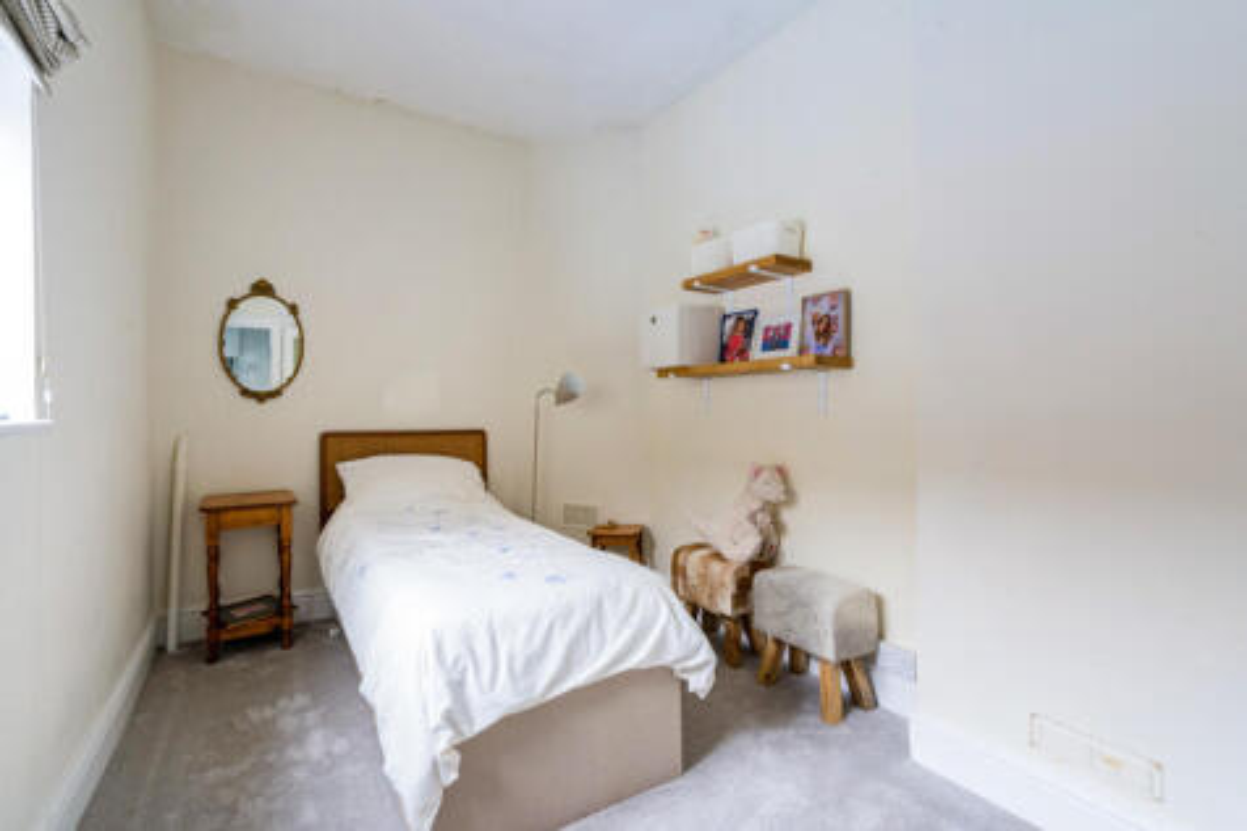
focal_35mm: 16
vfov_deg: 73.7
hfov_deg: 96.8
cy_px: 416
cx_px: 624
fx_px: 554
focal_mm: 16
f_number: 11
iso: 640
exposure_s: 1/8
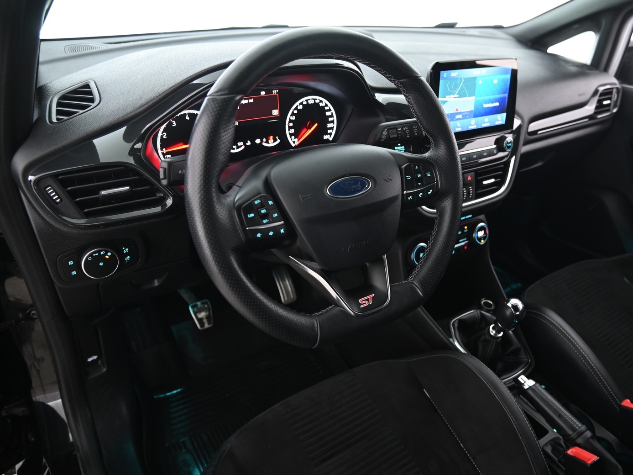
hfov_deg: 64.9
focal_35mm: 27
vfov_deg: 51.3
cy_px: 246
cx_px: 369
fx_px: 494
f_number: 4
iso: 2000
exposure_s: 1/13
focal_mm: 24
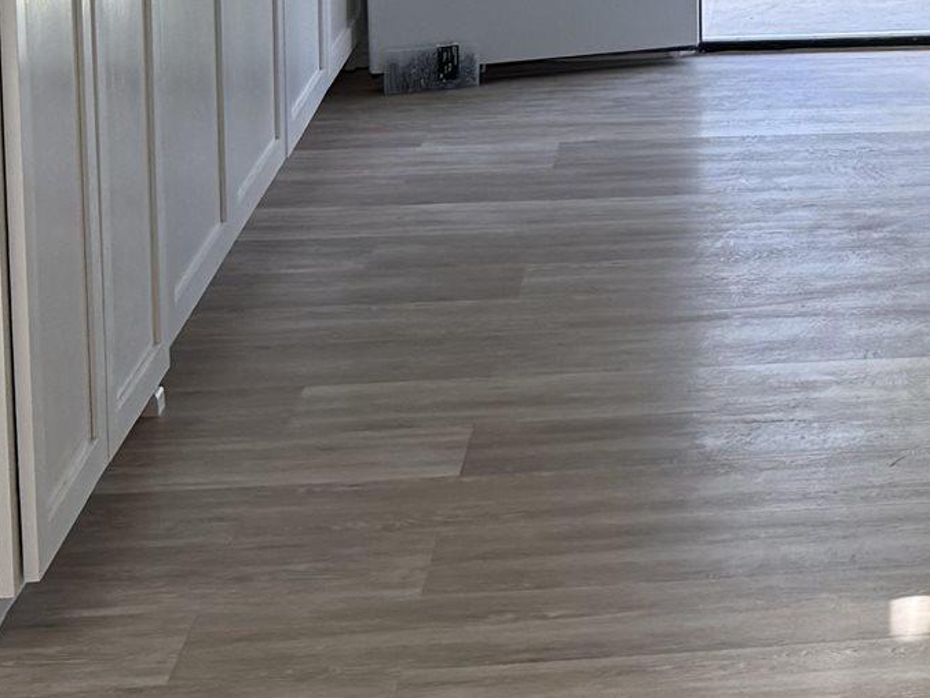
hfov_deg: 16.9
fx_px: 2928
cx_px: 1248
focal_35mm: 109
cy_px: -288
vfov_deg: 13.0
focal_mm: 6.76
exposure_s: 1/342
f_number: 1.78
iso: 100
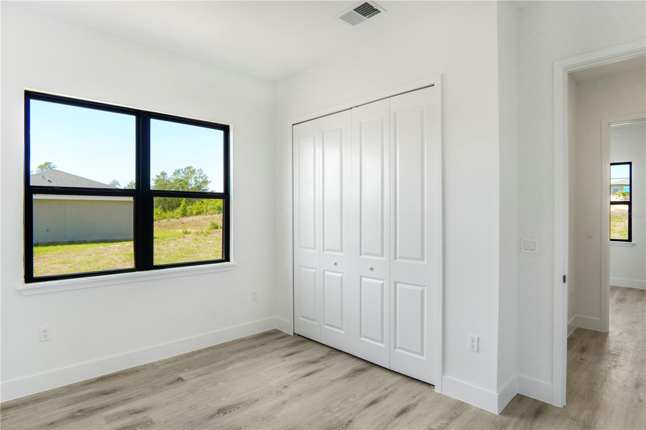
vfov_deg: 67.4
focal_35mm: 18
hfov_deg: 90.0
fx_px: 323
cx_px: 323
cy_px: 215
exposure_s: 1/100
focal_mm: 12
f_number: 3.5
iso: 100
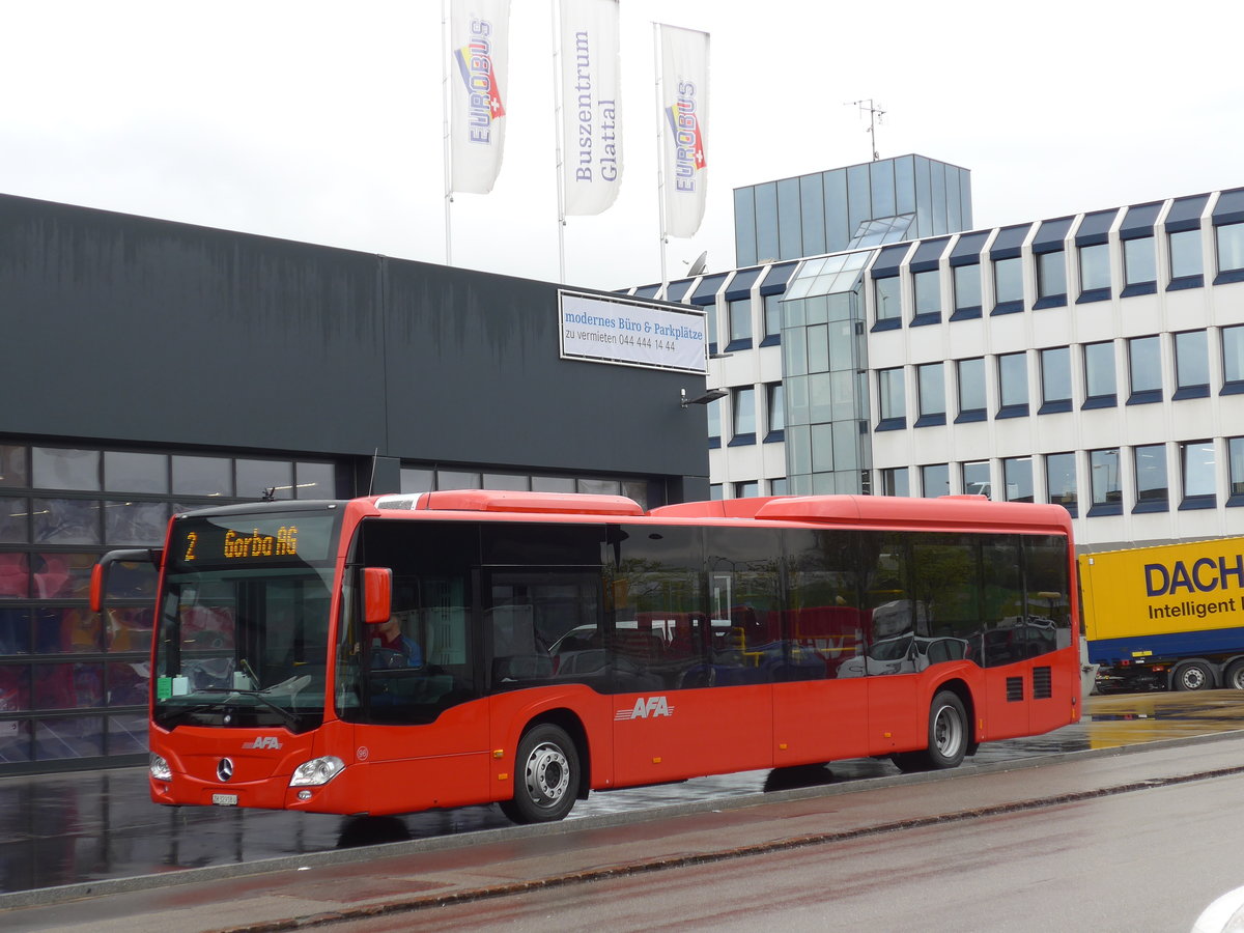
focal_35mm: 62
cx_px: 622
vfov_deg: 23.7
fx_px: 2228
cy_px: 466
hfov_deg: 31.2
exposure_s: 1/160
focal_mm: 12.7
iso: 80
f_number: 3.7
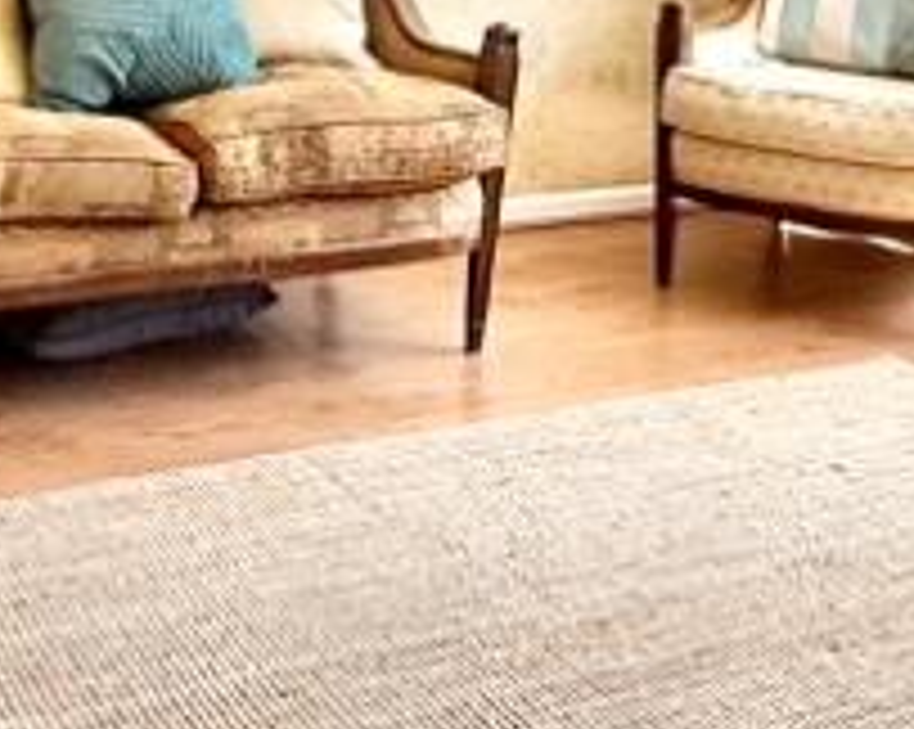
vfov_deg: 20.8
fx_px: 1865
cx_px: 504
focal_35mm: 69
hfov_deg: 27.5
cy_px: -122
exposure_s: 1/132
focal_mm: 2.22
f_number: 2.2
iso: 64
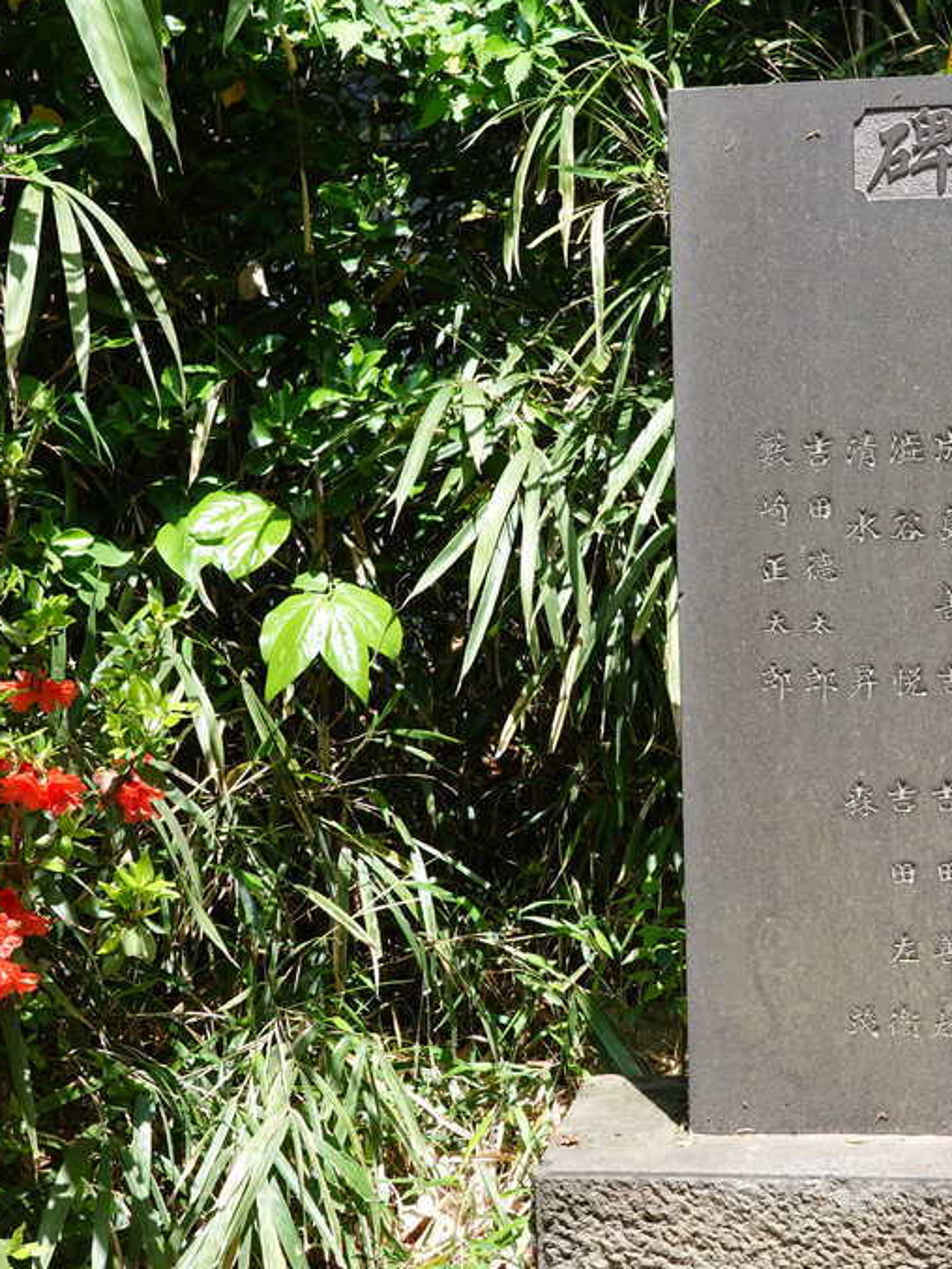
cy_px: 634
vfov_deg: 30.3
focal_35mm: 64
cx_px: 575
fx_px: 2346
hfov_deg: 22.9
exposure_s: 1/200
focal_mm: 16.21
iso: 125
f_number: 5
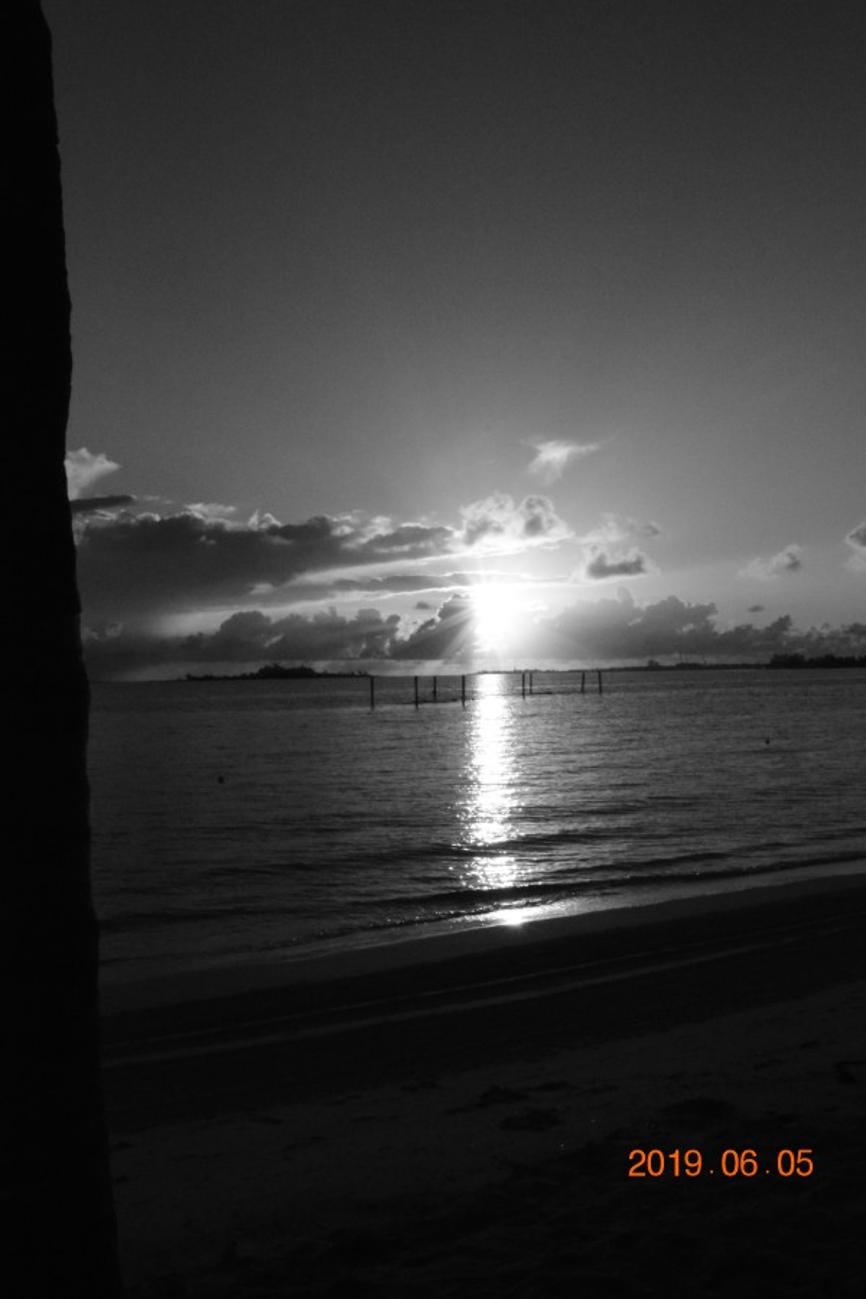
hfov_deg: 40.0
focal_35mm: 33
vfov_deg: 57.2
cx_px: 433
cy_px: 650
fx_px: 1191
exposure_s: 1/4000
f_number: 25
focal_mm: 22
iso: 6400
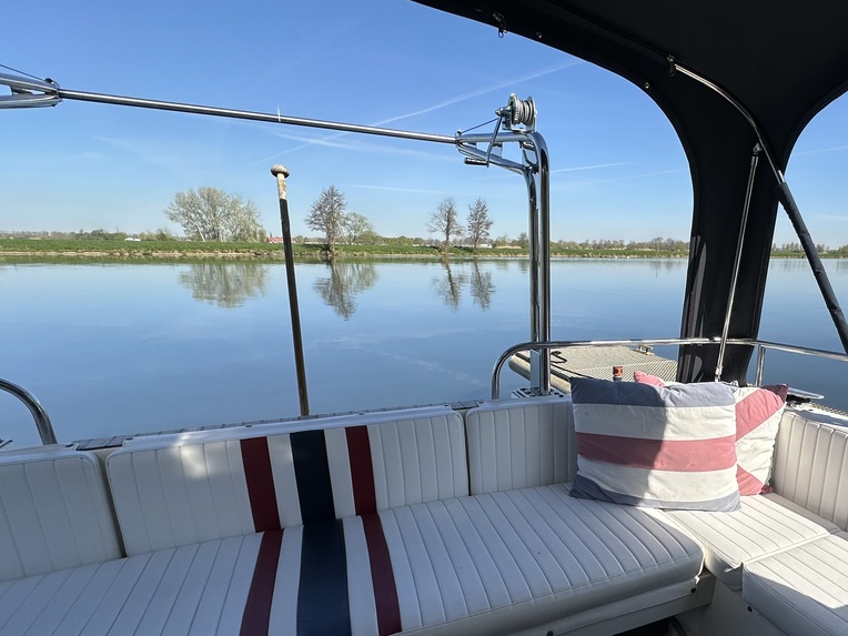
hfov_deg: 72.9
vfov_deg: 60.3
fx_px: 539
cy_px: 398
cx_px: 596
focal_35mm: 22
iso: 50
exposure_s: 1/2398
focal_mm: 2.22
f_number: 2.2
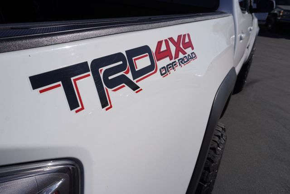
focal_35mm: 30
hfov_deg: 61.9
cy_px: 97
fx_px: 242
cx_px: 145
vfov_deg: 43.7
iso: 100
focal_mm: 20
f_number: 10
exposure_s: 1/500
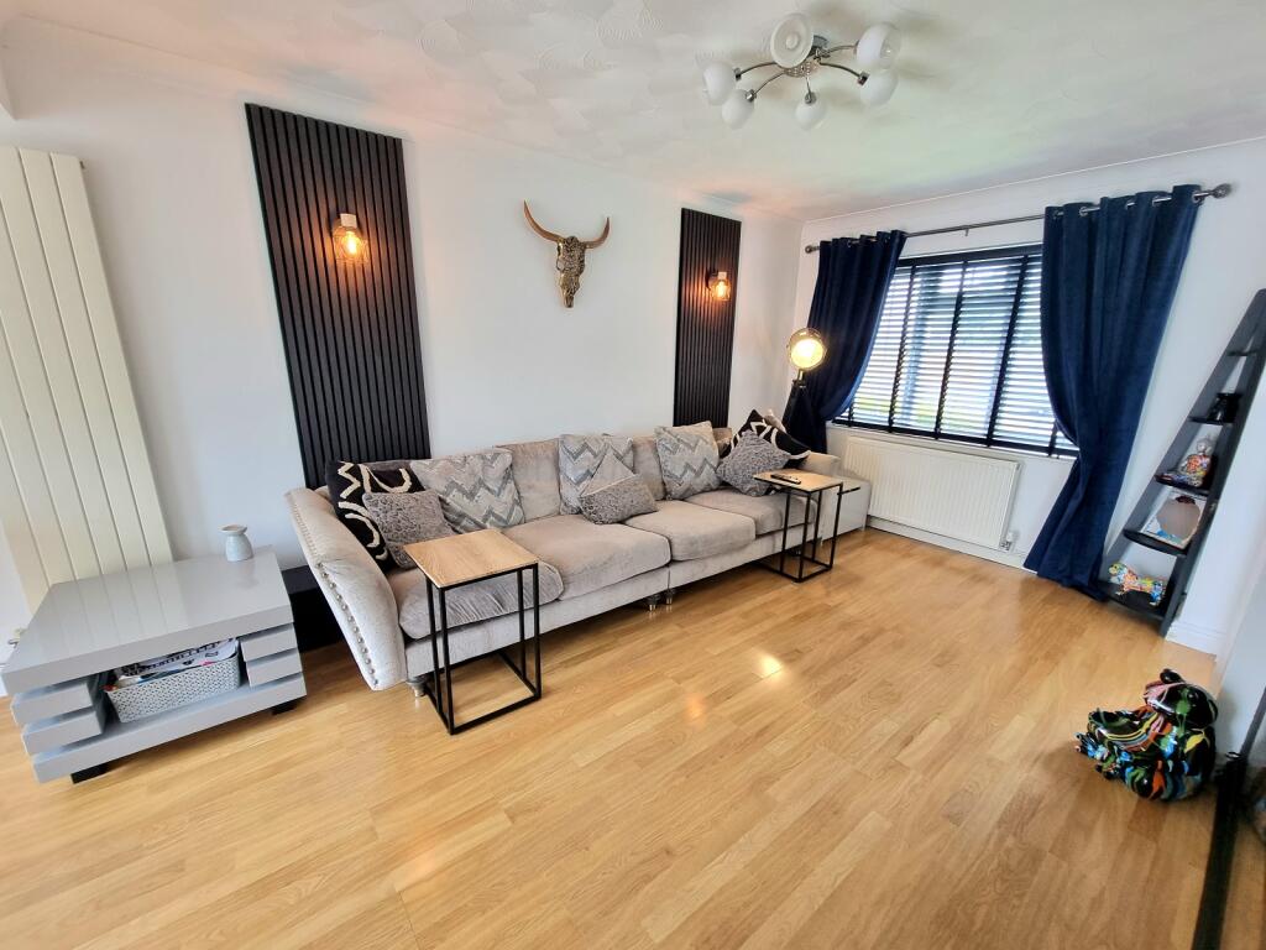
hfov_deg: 106.2
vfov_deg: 89.9
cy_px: 475
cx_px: 633
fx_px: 475
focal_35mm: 13
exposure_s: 1/50
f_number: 2.2
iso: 200
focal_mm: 2.2
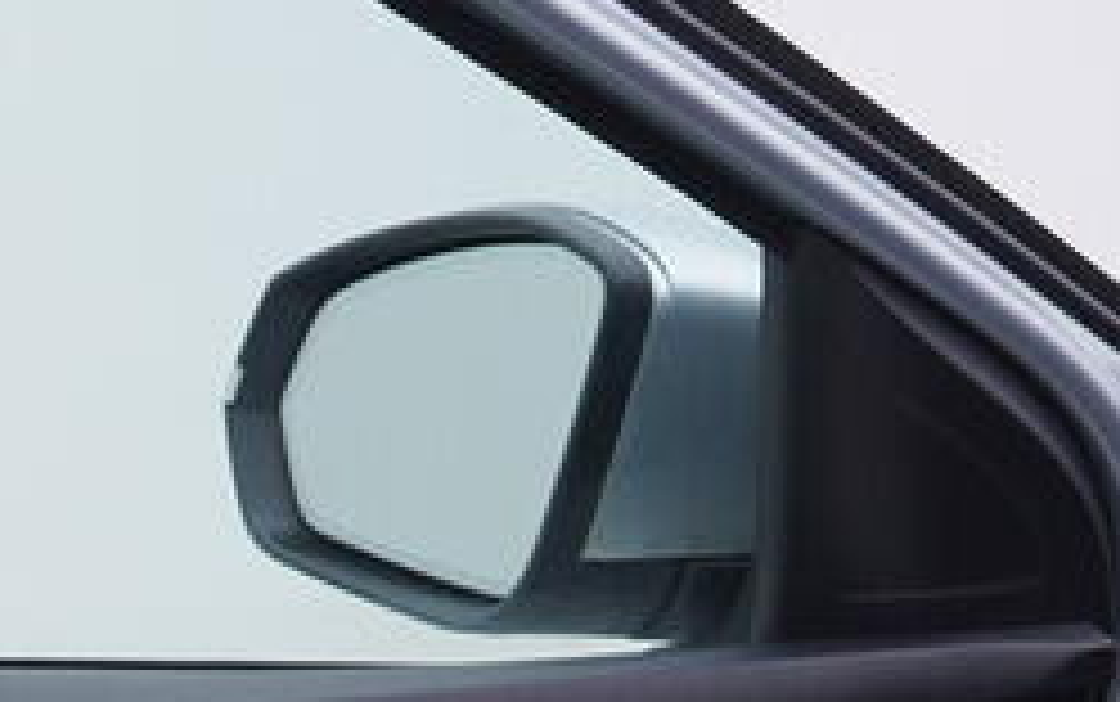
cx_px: -796
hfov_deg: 12.8
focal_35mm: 151
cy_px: 1388
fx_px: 4612
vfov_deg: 8.3
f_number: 4
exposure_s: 1/60
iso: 125
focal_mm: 24
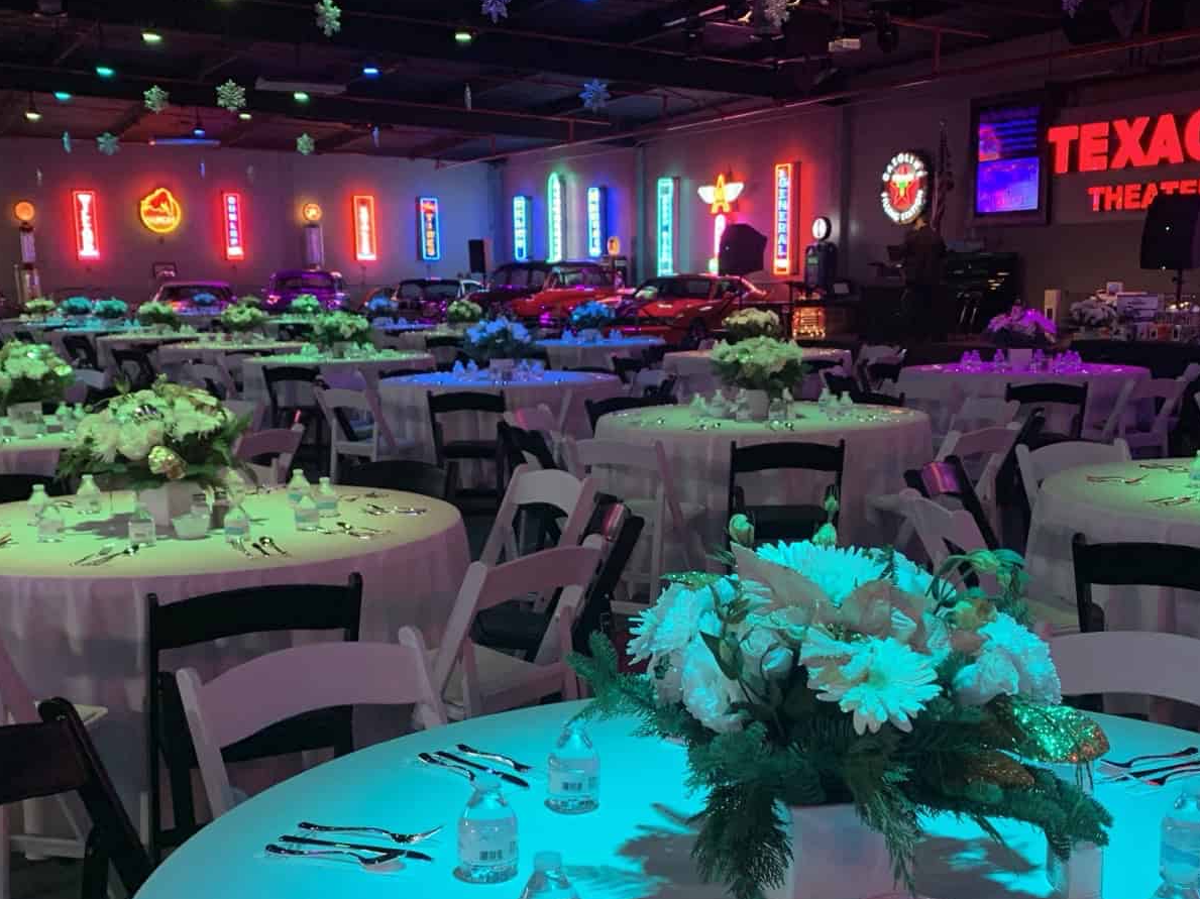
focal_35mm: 42
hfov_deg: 44.8
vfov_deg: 34.1
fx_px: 1456
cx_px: 609
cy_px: 591
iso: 250
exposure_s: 1/60
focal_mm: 4.2
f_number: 1.8
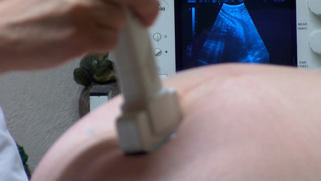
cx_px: 164
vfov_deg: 5.5
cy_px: 52
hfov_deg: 9.8
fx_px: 1881
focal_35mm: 221
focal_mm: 38.22
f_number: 3
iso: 200
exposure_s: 1/13.1
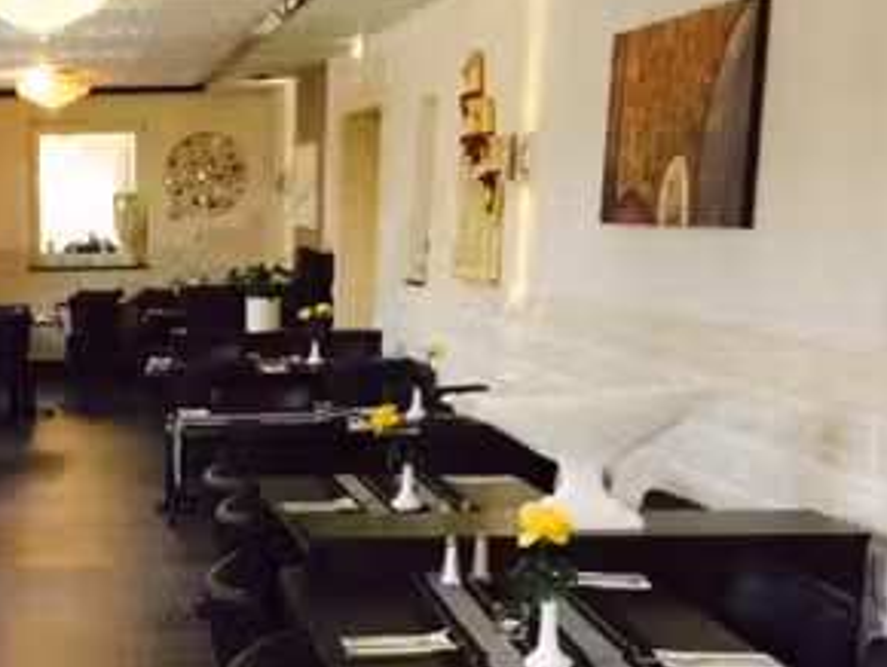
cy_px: 572
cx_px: 15
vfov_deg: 22.5
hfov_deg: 28.5
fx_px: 1641
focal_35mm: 64
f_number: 2.2
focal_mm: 4.15
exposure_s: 1/33
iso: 320
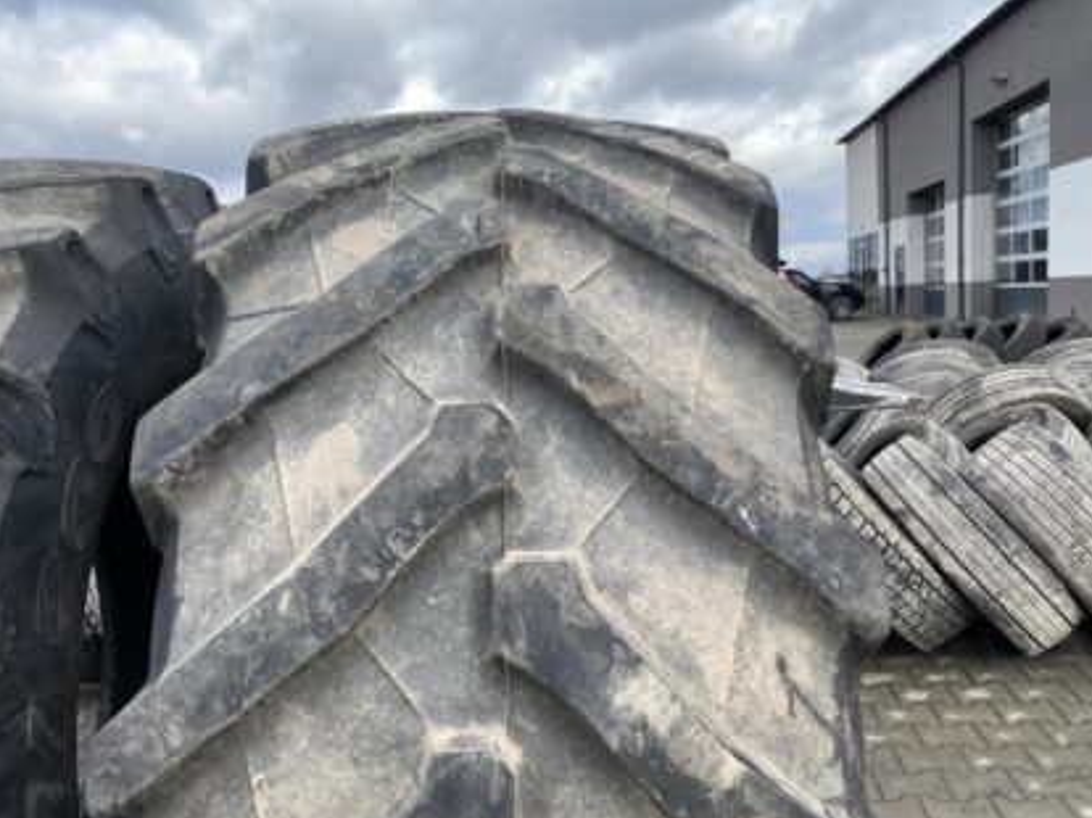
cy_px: 422
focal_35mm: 27
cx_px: 541
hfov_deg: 65.4
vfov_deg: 51.3
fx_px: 851
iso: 32
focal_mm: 4.25
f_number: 1.8
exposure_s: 1/1082
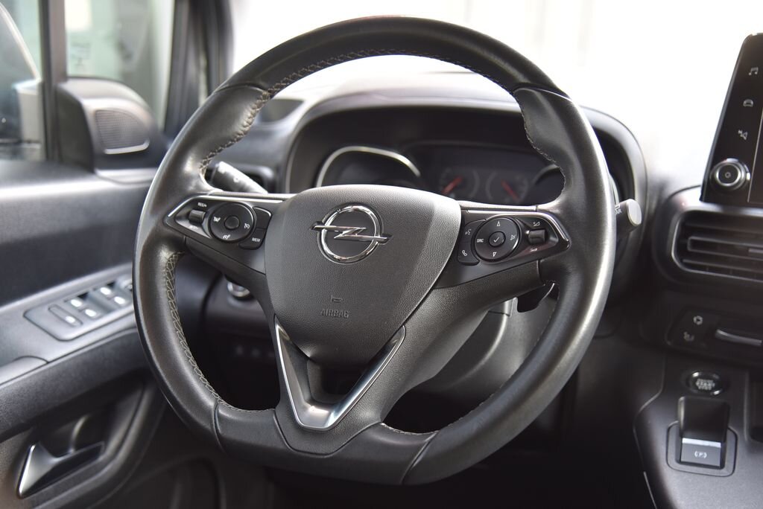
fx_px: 933
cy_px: 254
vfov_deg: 30.6
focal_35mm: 44
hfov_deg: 44.5
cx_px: 382
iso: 500
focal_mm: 44
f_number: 4
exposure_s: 1/40
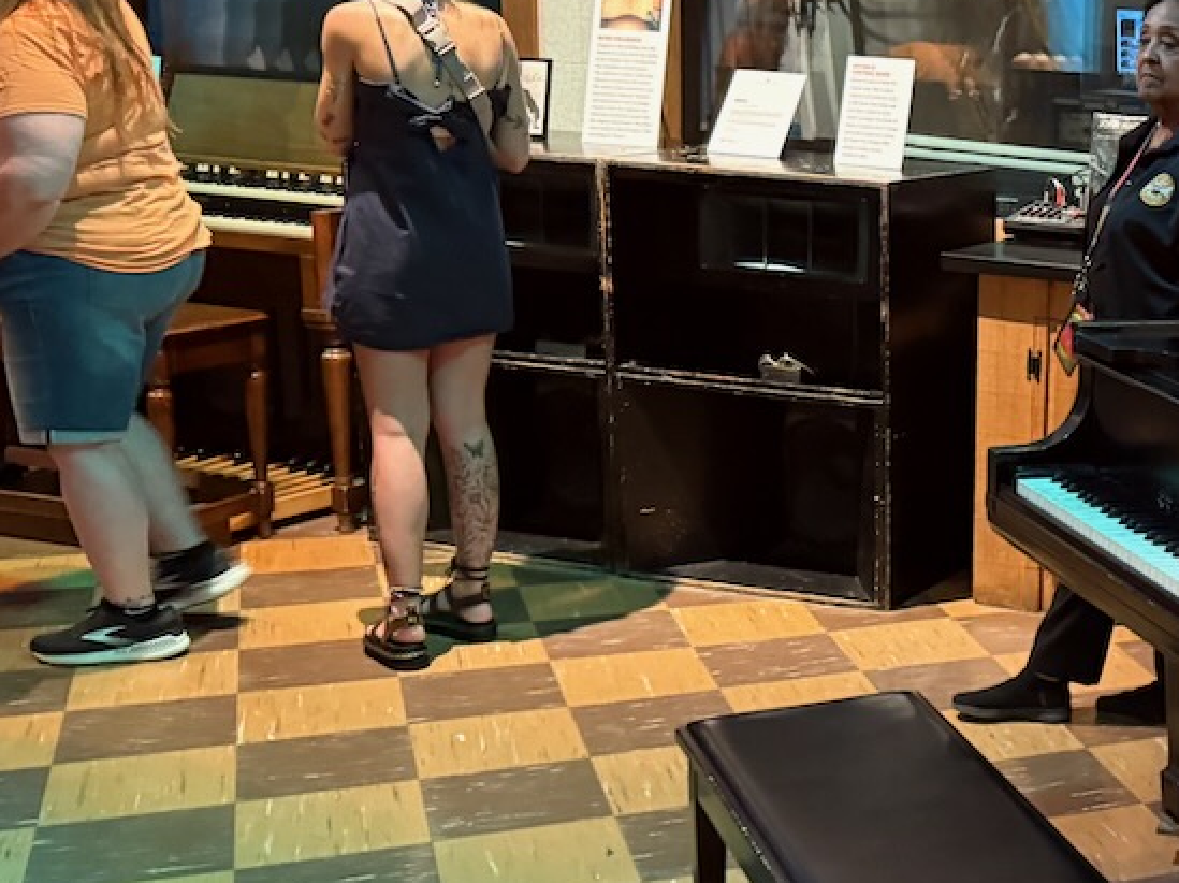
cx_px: 1323
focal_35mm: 56
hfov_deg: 30.4
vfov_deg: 26.1
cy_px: 449
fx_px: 1906
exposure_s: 1/40
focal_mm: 6.76
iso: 1000
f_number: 1.78
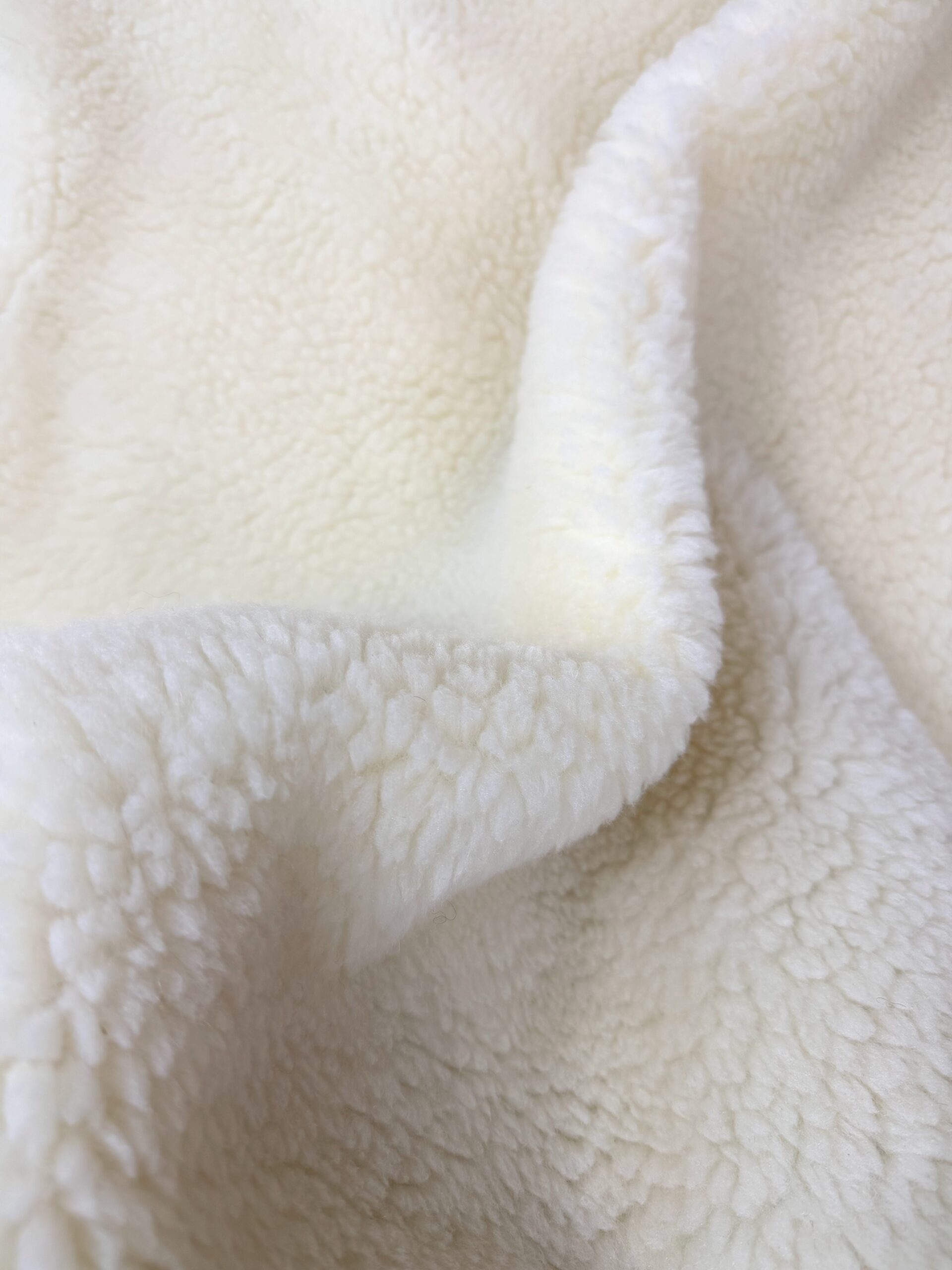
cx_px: 476
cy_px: 635
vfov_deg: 71.6
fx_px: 880
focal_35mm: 24
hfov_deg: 56.8
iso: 64
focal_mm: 6.76
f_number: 1.78
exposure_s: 1/121
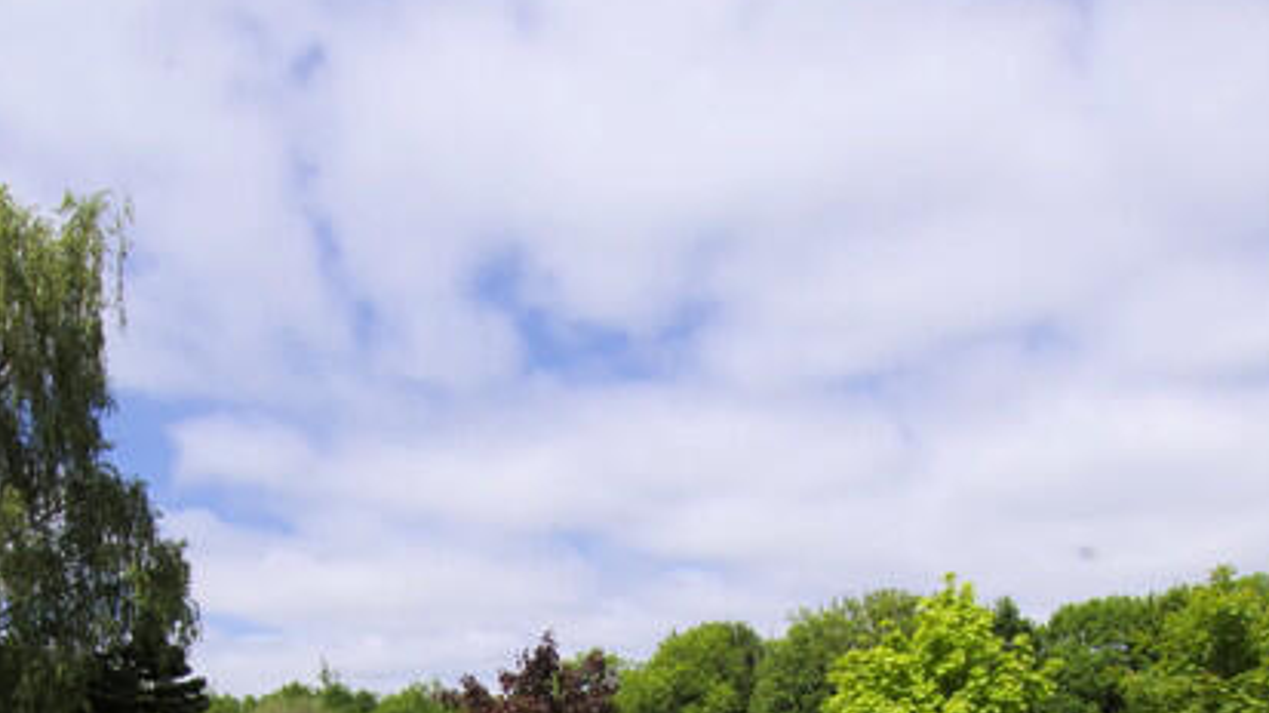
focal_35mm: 39
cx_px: 627
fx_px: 1312
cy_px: 1031
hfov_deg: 51.6
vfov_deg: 24.5
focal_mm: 10
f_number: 14
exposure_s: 1/100
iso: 200
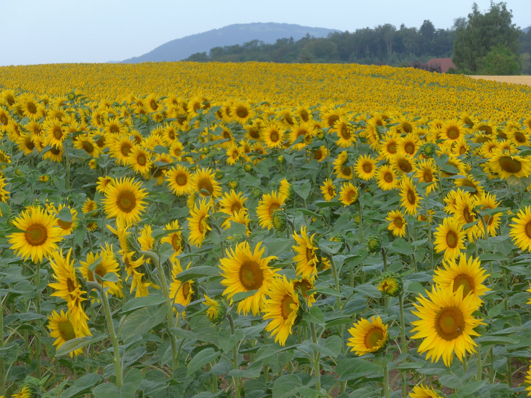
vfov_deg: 12.0
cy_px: 199
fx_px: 1902
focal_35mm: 124
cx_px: 266
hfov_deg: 15.9
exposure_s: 1/100
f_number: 5.2
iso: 100
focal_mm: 24.3
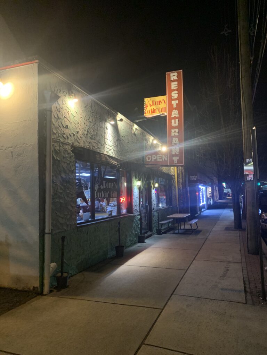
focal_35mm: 26
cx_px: 134
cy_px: 178
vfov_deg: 67.3
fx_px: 267
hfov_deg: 53.1
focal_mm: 4.25
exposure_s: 1/40
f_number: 1.8
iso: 400
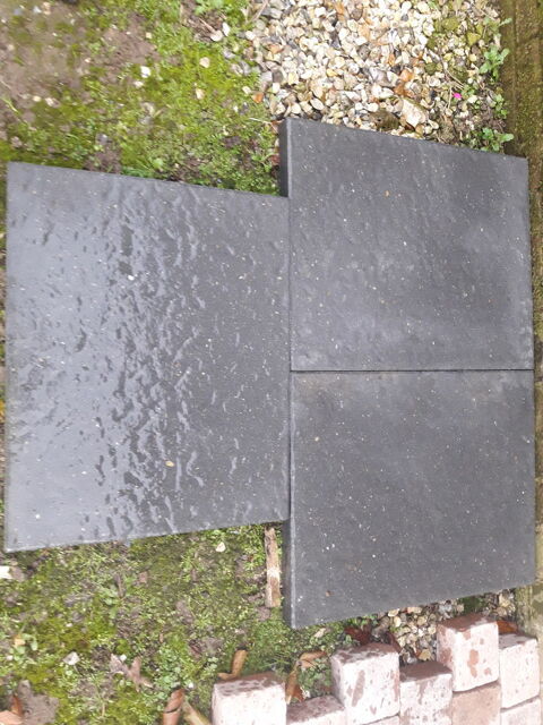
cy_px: 362
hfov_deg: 49.7
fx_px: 586
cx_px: 272
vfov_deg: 63.4
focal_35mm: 28
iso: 160
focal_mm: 3.7
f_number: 1.9
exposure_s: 1/20
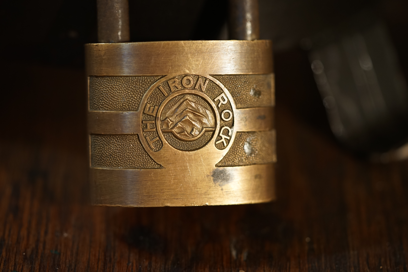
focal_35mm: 90
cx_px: 204
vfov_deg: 15.2
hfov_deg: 22.6
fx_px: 1020
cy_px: 136
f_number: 2.8
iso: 1250
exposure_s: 1/100
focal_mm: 90
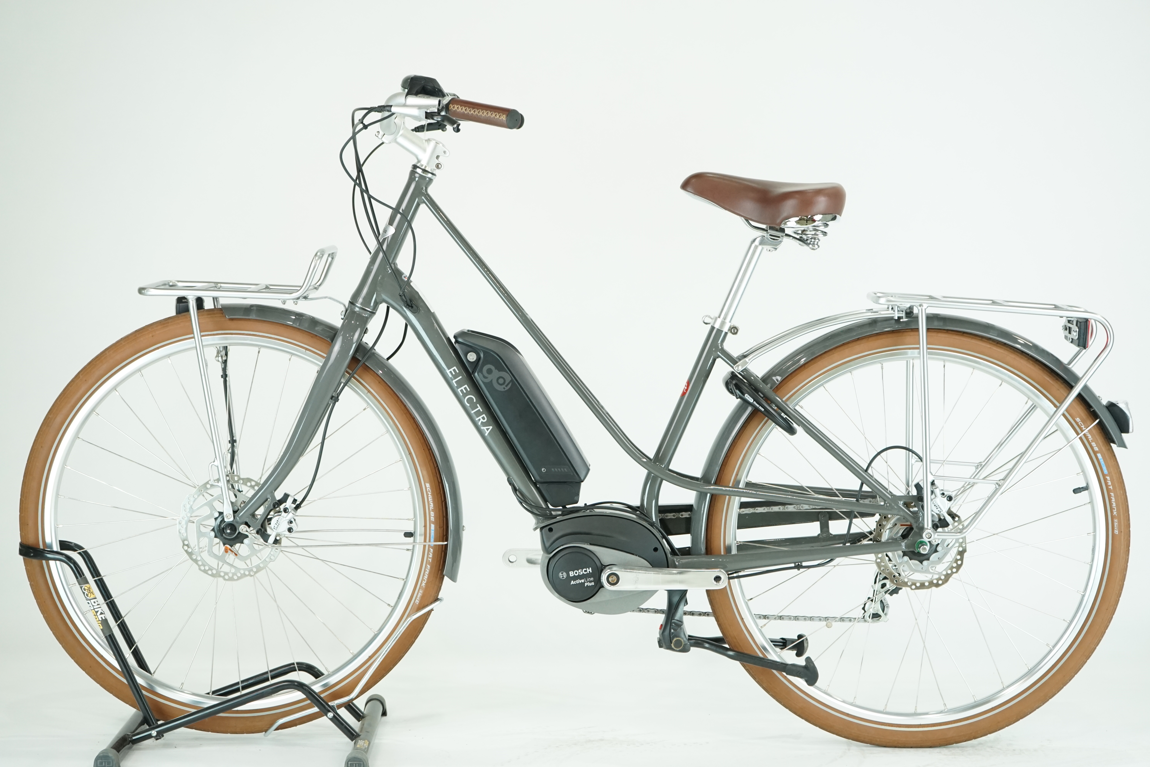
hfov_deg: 31.9
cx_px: 575
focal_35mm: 63
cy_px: 384
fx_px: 2012
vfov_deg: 21.6
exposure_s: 1/200
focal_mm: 63
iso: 1600
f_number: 5.6
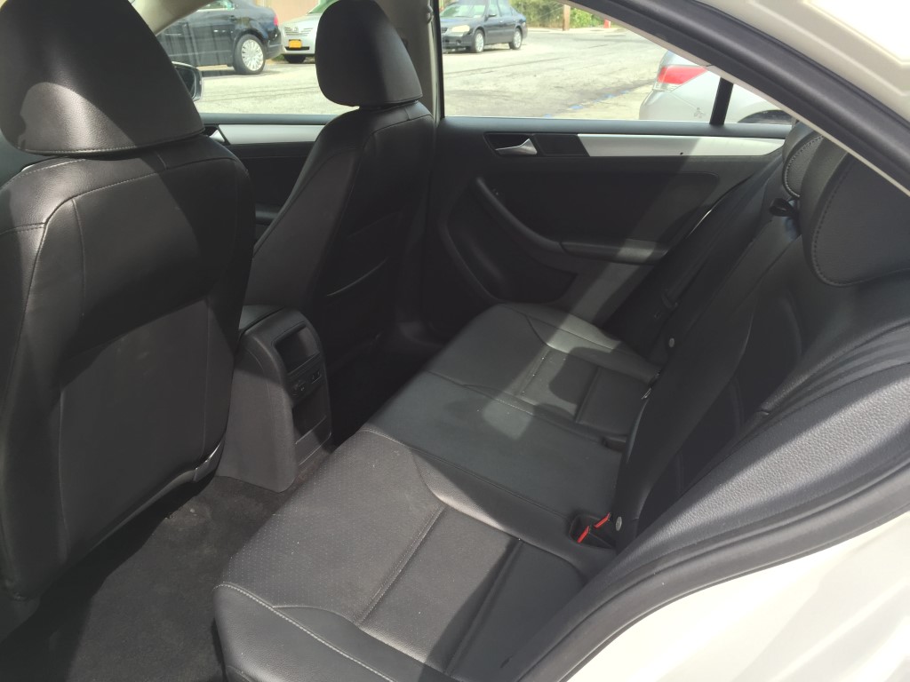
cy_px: 341
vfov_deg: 48.2
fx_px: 762
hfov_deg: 61.7
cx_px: 455
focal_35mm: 29
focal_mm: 4.15
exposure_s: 1/225
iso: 32
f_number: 2.2
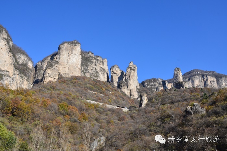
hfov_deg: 57.3
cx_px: 114
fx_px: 208
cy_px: 76
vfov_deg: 39.8
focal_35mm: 33
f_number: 11
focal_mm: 22
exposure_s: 1/125
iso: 180
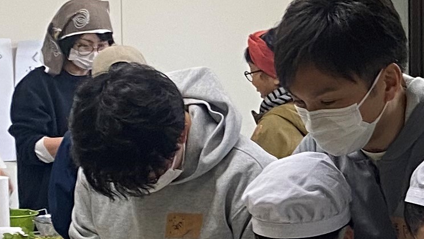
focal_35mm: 153
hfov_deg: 13.6
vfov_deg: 7.9
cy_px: 184
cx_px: 546
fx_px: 1721
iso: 80
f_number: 1.8
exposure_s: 1/60
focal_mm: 4.25
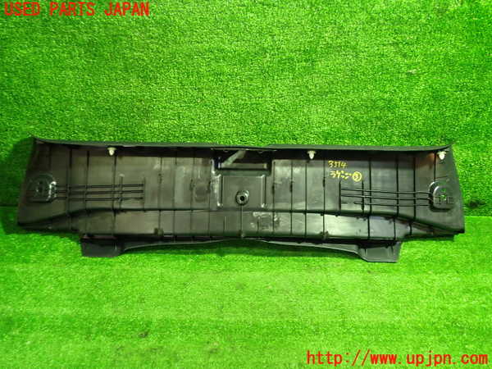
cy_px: 184
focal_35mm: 30
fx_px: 426
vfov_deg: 46.8
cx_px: 246
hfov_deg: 60.0
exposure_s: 1/30
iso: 640
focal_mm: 5.4
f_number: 2.3
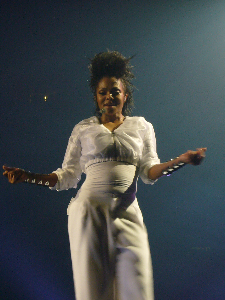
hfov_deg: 10.4
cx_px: 112
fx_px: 1231
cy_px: 150
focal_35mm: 142
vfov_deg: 13.9
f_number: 5.6
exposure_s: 1/15
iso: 125
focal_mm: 16.8
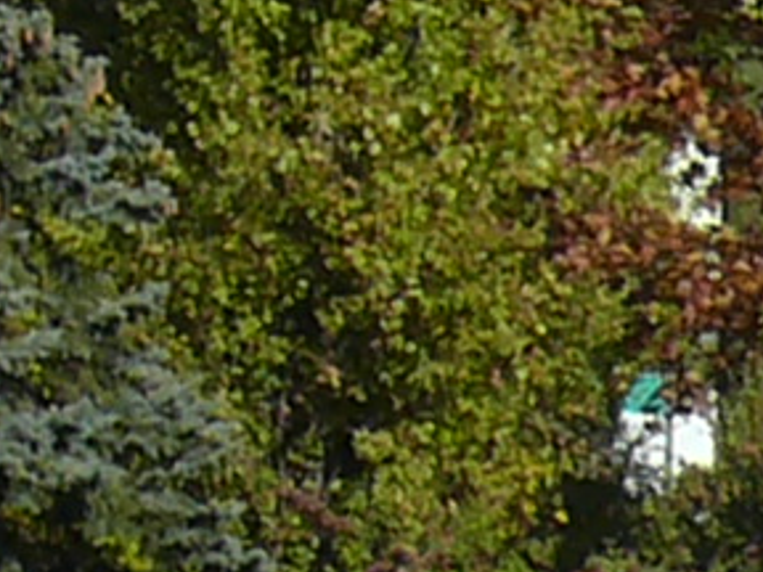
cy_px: -469
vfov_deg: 1.8
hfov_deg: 2.4
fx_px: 18207
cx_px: 1958
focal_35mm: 826
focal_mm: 14.3
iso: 100
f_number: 5.6
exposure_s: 1/400
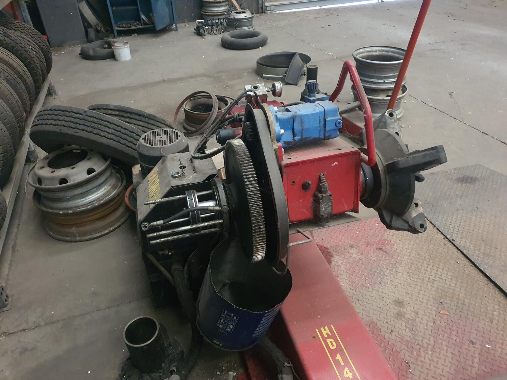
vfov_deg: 53.1
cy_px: 190
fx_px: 381
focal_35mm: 26
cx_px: 254
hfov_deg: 67.3
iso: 500
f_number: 1.5
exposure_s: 1/14
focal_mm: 4.3
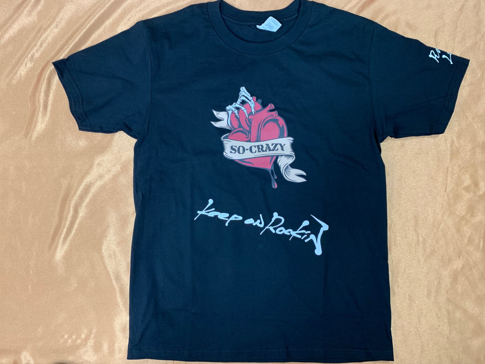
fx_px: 364
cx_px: 242
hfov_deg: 67.3
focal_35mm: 26
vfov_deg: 53.1
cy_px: 182
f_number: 1.8
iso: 160
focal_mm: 4.25
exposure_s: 1/50
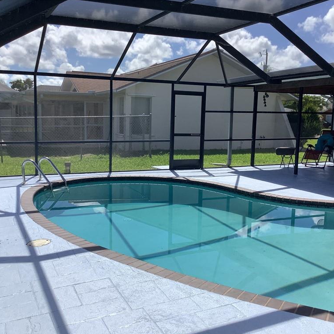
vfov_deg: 44.9
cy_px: 168
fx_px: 404
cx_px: 167
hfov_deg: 44.9
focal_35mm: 37
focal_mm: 3.3
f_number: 2.4
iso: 25
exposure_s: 1/1314
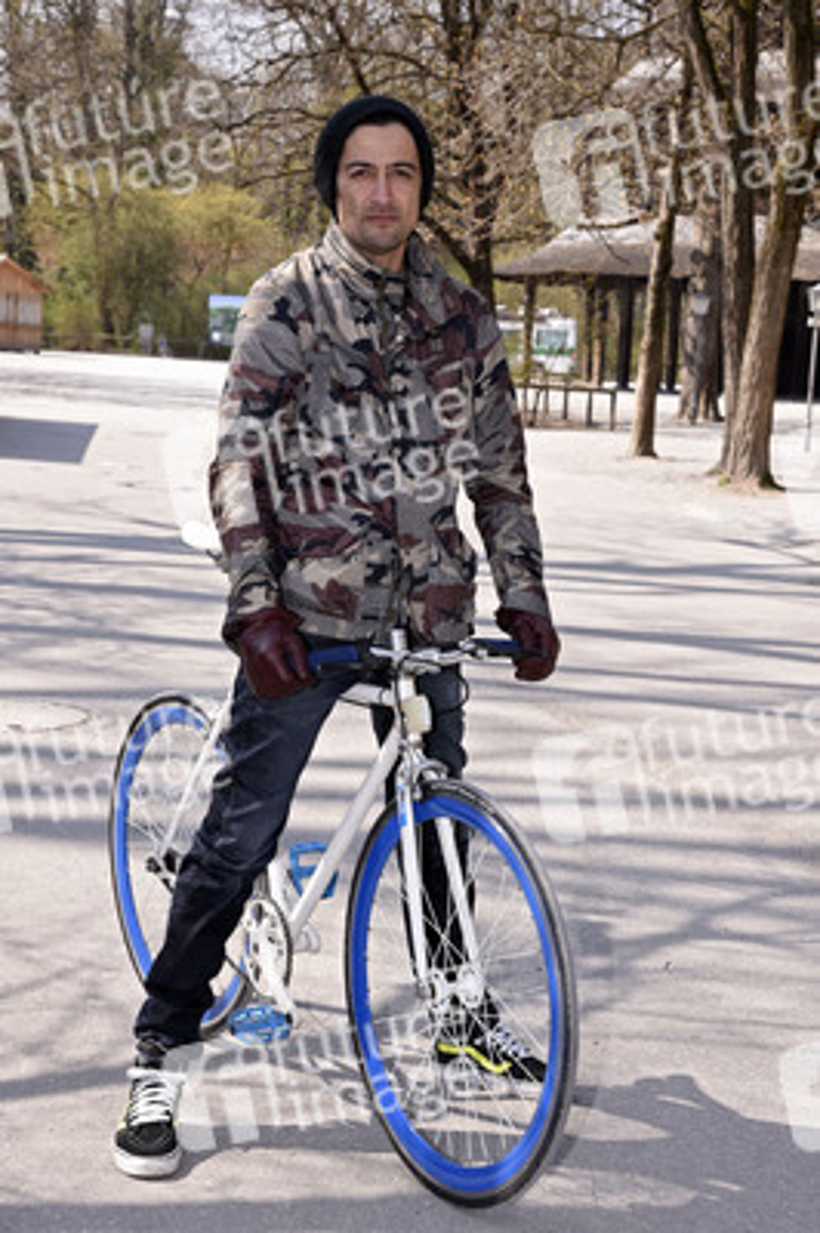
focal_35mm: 65
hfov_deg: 20.9
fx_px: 2225
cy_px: 616
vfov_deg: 31.0
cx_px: 410
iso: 250
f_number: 9
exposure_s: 1/160
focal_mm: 65
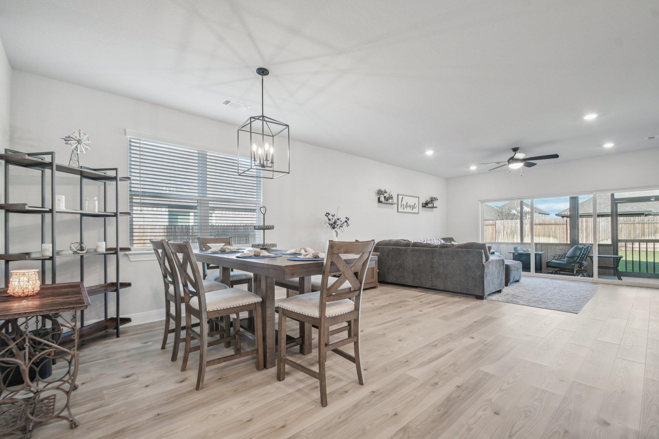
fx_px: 275
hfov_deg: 100.4
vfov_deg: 77.3
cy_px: 220
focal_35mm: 15
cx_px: 330
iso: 400
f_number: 8
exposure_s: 1/6
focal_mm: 10
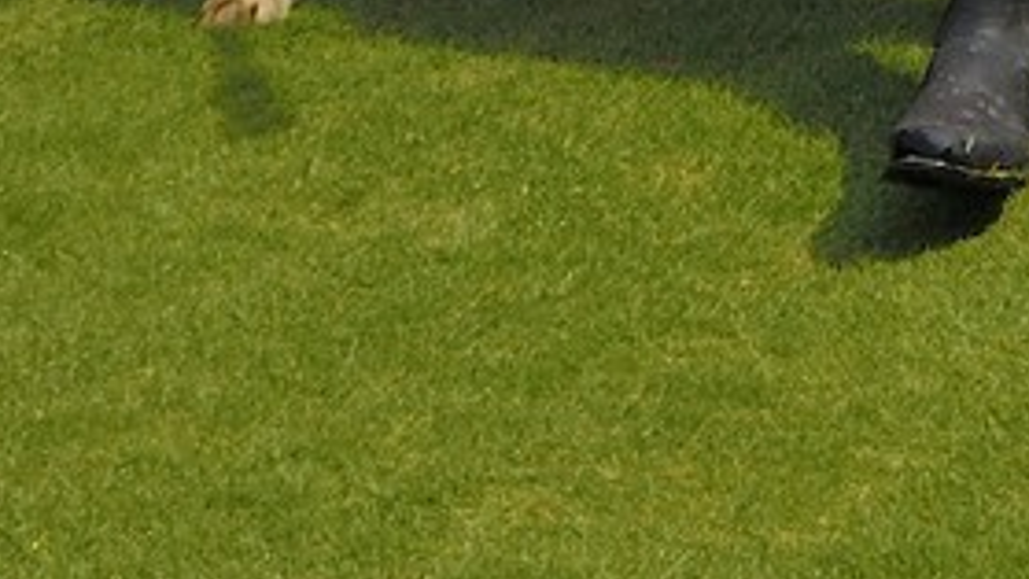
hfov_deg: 11.6
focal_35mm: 153
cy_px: -1232
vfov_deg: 7.0
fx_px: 4175
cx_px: 2467
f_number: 5.3
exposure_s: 1/500
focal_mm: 17
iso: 100
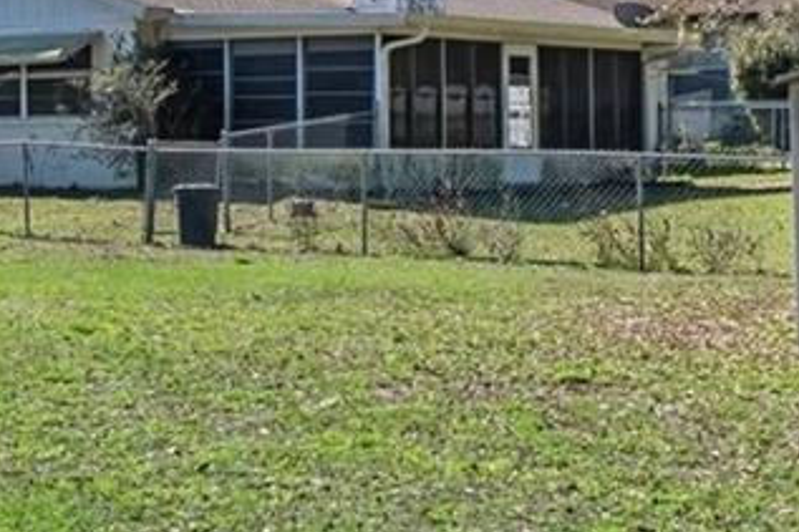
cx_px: -451
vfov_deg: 13.9
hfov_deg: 18.1
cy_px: 323
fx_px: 2186
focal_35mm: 99
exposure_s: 1/500
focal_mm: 13
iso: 1000
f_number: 8
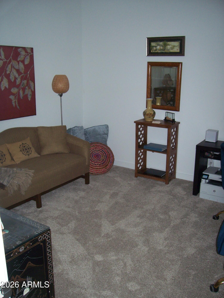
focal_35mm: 34
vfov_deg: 53.9
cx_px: 112
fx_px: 293
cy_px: 149
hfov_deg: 41.8
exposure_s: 1/60
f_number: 2.7
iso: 160
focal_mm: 5.6
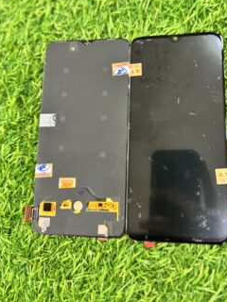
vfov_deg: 59.4
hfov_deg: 46.5
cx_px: 139
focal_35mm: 30
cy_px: 119
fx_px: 262
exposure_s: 1/50
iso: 250
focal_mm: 6.76
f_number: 1.78
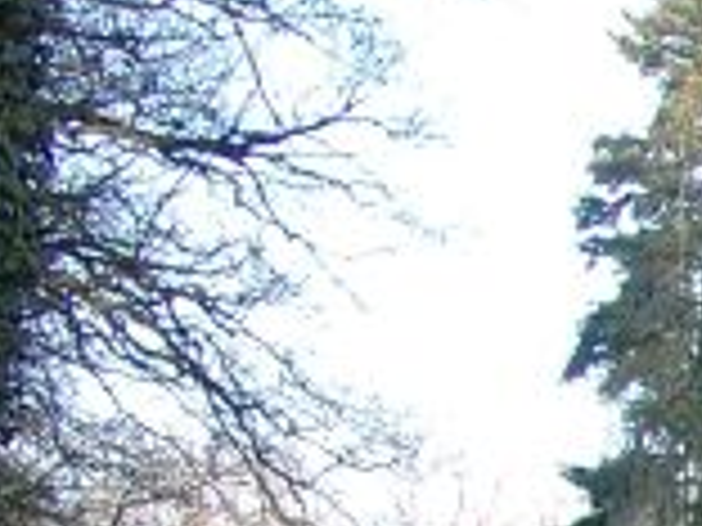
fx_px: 3529
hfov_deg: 9.8
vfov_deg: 8.2
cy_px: 922
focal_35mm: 174
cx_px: 1791
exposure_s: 1/104
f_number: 2.8
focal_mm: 7.13
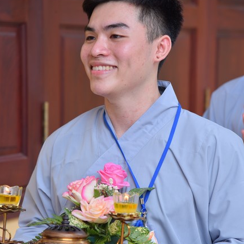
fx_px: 1228
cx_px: 122
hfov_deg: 11.3
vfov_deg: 11.3
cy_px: 140
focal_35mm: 154
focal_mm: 120
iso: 100
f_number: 5
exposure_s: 1/160
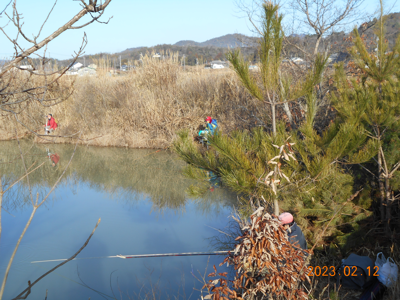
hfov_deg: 42.9
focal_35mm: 44
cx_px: 200
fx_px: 508
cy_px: 150
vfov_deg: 32.9
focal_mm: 7.7
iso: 80
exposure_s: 1/320
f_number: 4.2
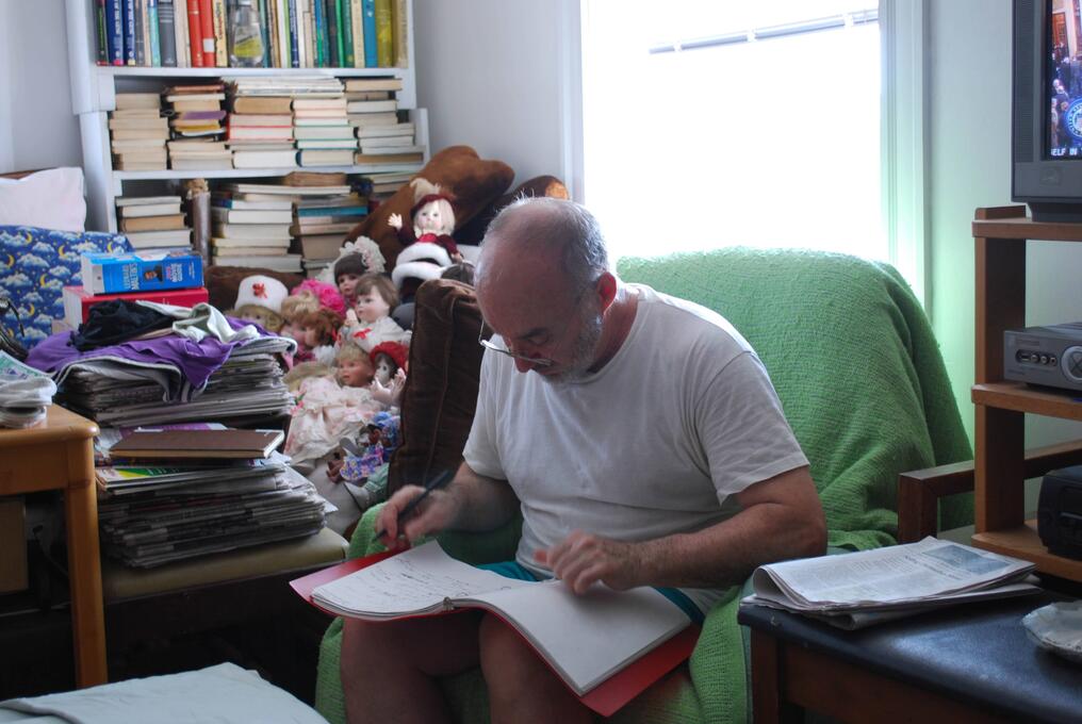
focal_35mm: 51
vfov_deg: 26.6
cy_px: 362
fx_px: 1535
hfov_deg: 38.8
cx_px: 541
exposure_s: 1/15
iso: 320
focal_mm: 34
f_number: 5
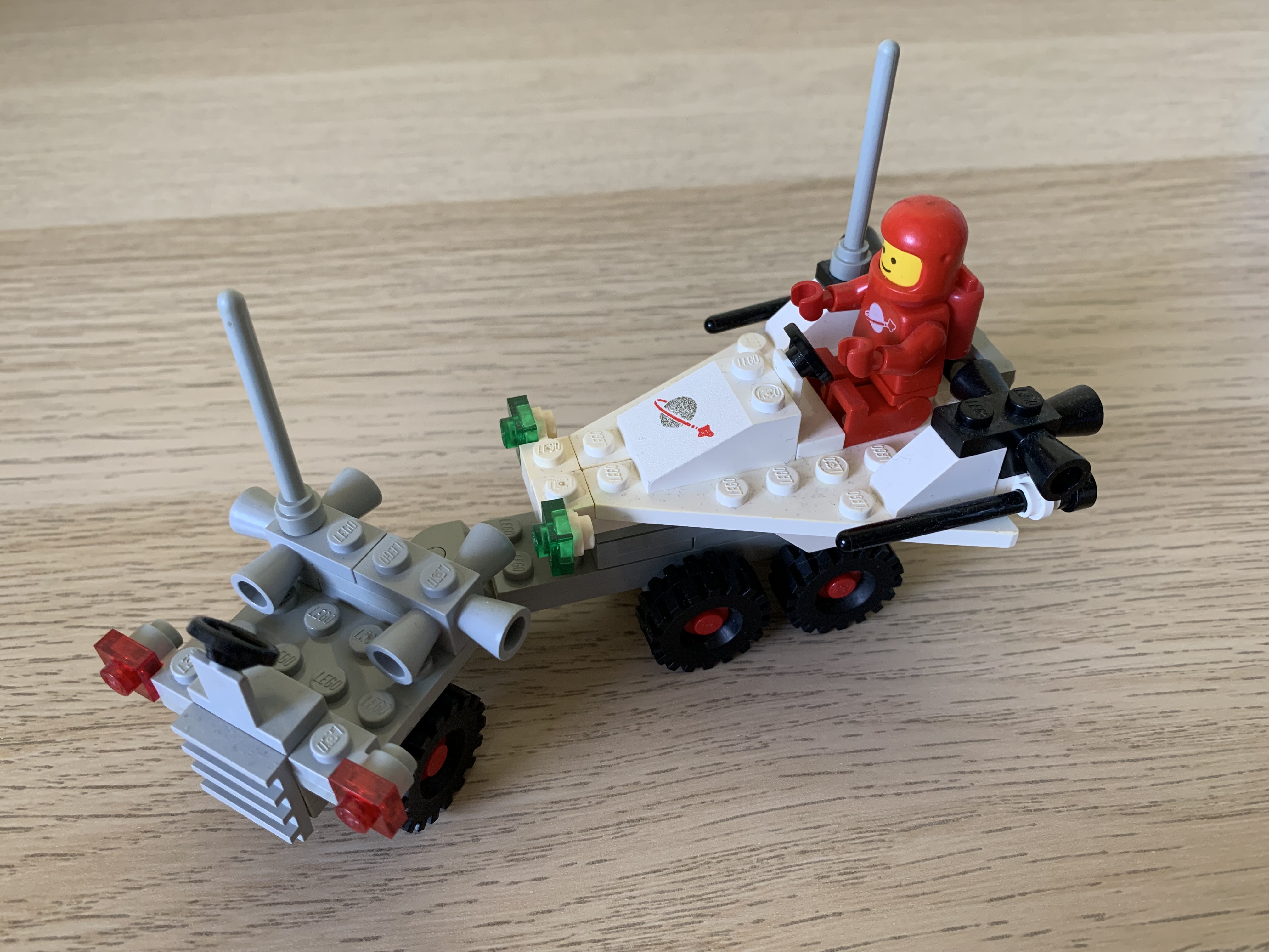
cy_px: 476
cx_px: 634
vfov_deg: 53.1
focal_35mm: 26
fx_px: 953
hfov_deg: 67.3
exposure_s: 1/60
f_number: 1.8
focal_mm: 4.25
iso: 100
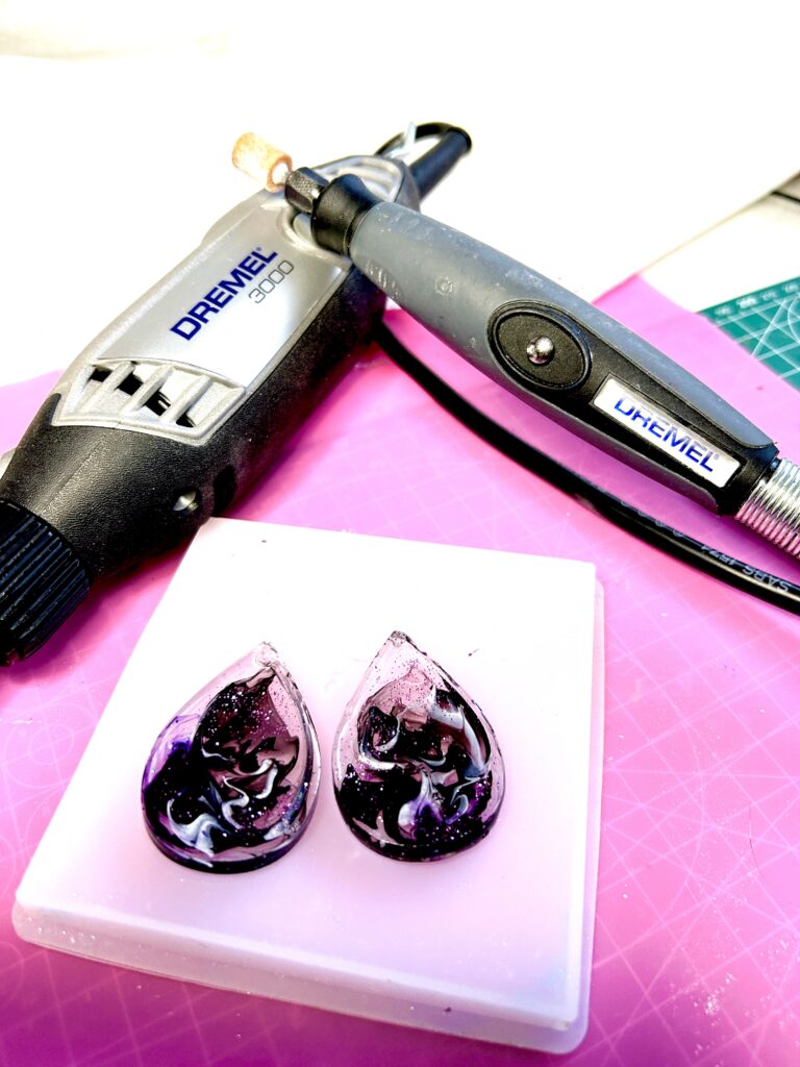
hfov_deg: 53.1
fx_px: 801
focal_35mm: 26
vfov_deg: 67.3
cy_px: 534
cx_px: 400
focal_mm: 5.7
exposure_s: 1/78
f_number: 1.5
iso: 125
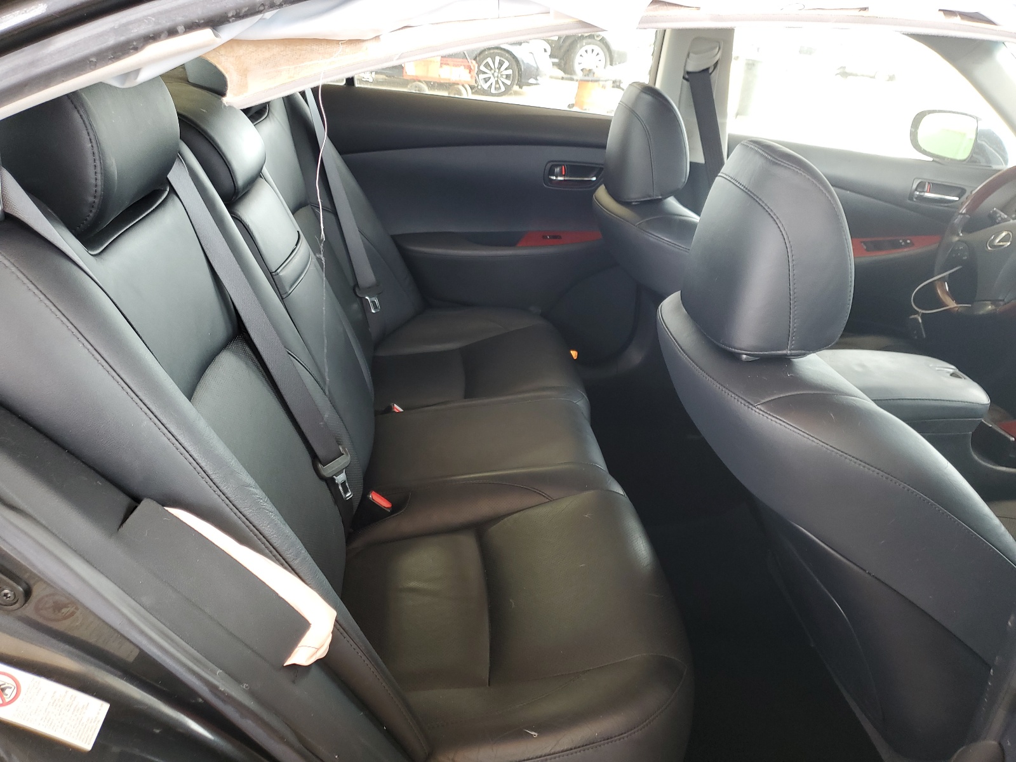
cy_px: 381
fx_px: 763
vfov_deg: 53.1
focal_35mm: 26
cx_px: 508
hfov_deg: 67.3
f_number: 1.5
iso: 57
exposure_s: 1/60.2
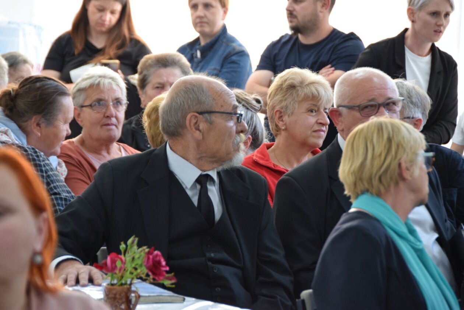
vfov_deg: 7.1
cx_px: 232
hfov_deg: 10.5
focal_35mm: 195
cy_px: 155
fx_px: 2515
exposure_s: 1/60
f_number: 5.6
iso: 800
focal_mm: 130
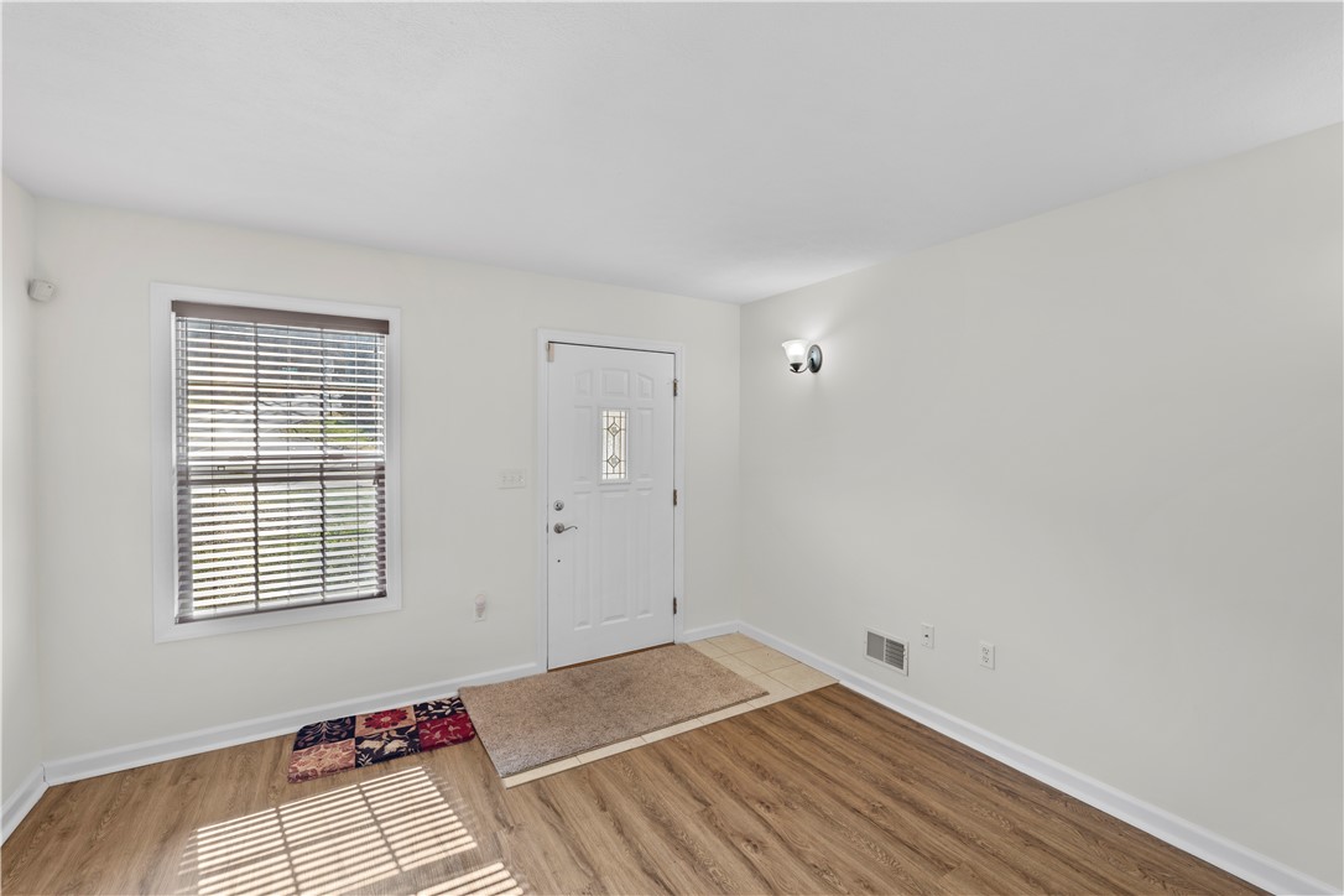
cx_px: 672
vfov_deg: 81.2
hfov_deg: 104.3
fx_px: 523
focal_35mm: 14
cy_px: 448
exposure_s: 1/4
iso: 100
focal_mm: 14
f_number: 8
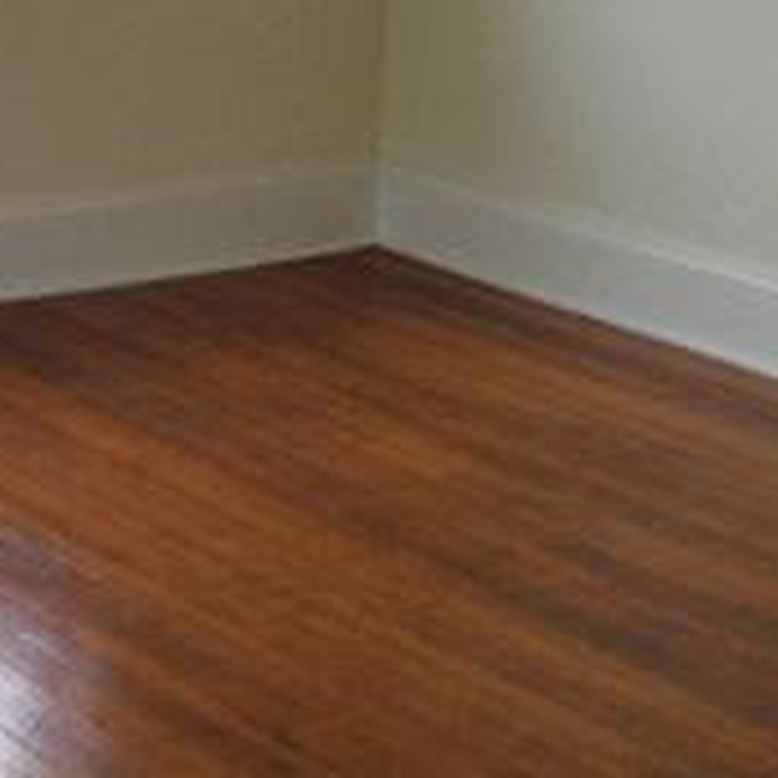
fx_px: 2746
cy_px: 58
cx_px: -607
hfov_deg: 14.3
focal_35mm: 108
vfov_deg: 15.9
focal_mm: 4.13
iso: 80
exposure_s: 1/24
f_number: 2.4
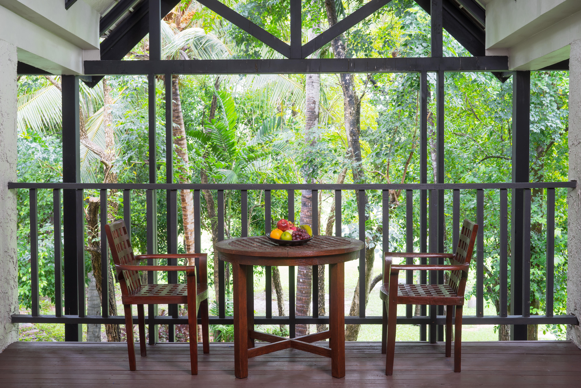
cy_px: 194
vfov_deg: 27.0
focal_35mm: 50
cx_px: 290
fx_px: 807
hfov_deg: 39.6
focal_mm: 50
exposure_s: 1/4
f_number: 8
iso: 100
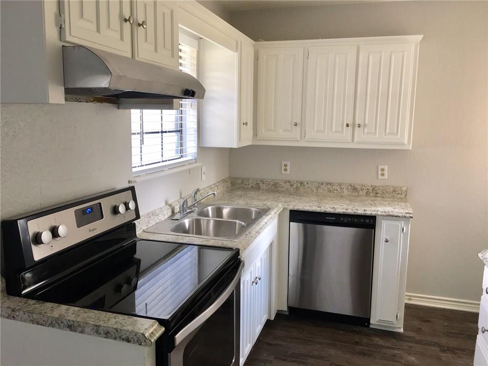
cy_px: 183
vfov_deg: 48.2
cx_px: 244
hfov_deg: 61.7
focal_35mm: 29
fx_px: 409
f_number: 2.2
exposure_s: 1/30
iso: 64
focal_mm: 4.15
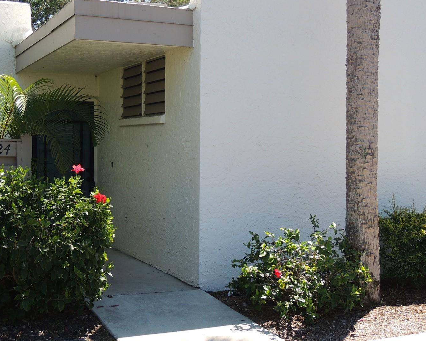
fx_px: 693
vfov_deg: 27.6
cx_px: 202
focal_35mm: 55
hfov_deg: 34.1
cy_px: 159
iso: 100
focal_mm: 8.3
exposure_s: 1/400
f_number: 3.5
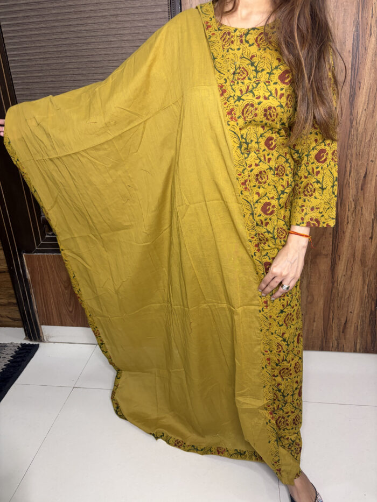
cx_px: 188
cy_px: 251
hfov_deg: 53.1
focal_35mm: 26
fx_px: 377
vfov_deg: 67.3
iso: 160
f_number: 1.6
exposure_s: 1/50
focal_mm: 5.96
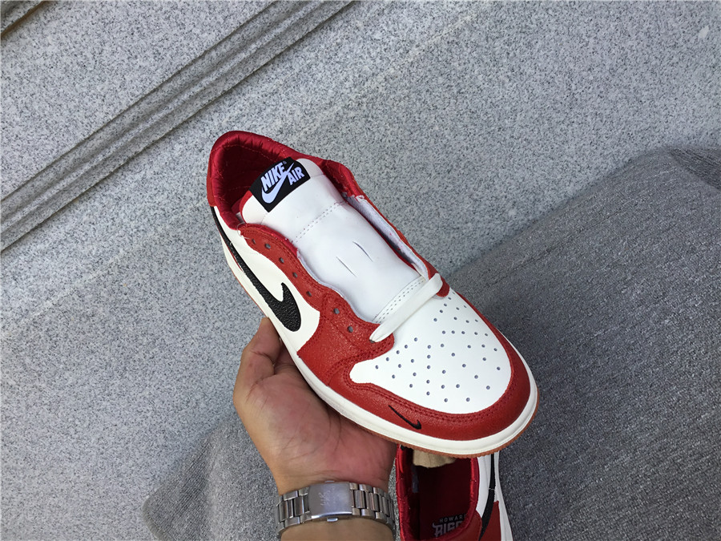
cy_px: 270
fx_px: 646
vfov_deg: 45.4
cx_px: 360
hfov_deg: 58.4
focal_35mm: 31
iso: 25
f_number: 2.4
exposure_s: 1/319
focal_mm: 3.3
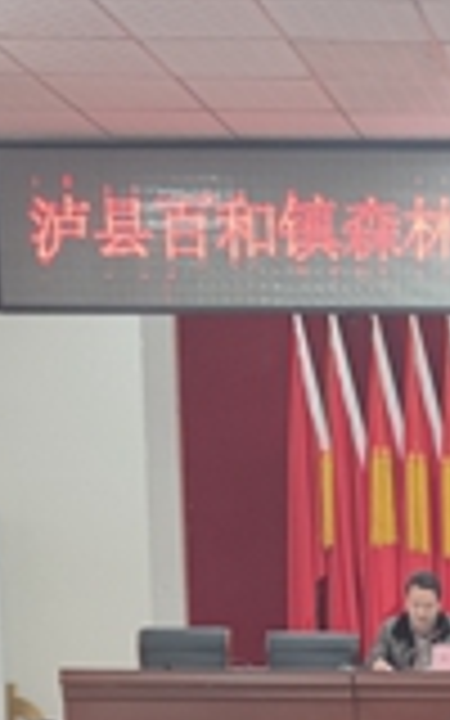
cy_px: 940
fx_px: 2001
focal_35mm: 102
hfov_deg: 11.8
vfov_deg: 18.9
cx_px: 810
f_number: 1.69
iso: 159
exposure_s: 1/50
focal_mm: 6.72
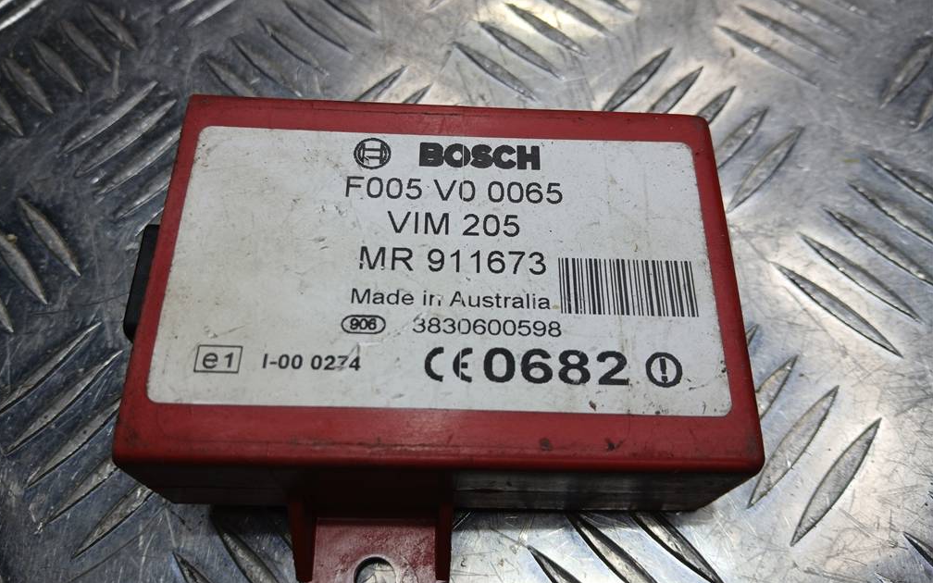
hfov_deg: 66.5
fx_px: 712
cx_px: 460
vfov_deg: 44.4
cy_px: 251
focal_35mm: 28
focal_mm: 3.98
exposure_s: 1/100
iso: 20
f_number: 1.8
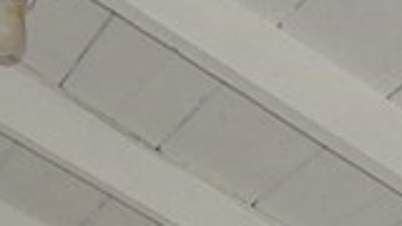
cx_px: 520
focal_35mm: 167
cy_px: 954
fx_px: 1780
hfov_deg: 12.5
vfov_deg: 5.9
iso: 200
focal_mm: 4.3
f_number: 3
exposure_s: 1/40
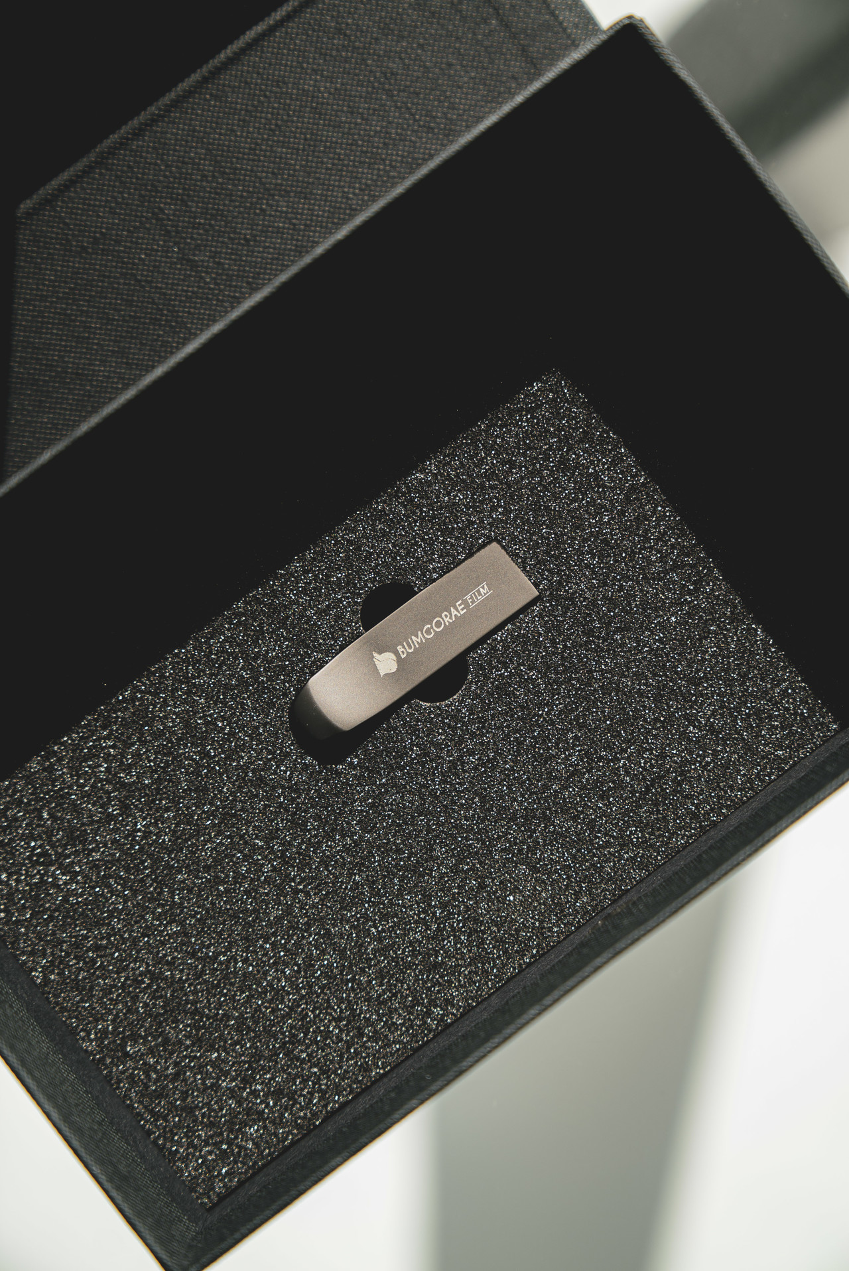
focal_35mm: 57
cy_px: 636
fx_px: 2013
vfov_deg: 35.0
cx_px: 424
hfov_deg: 23.8
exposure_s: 1/320
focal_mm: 57
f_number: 3.2
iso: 100
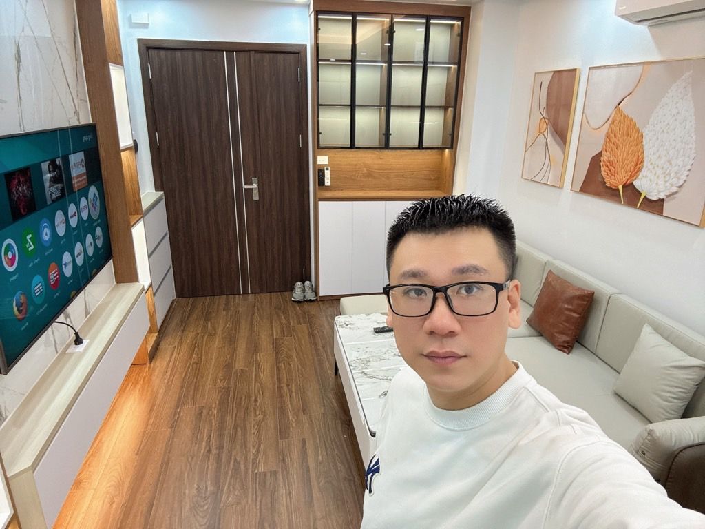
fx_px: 468
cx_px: 352
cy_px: 264
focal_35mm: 23
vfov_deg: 58.9
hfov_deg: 73.9
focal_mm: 2.69
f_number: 1.9
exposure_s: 1/50
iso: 80
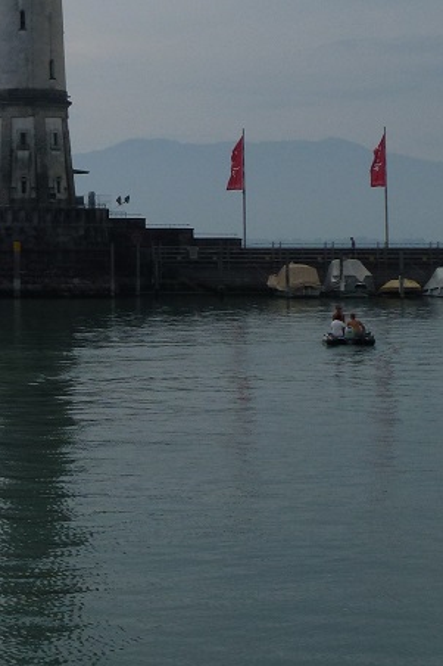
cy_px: 130
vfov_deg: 19.1
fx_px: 1958
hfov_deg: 12.0
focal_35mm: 106
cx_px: -308
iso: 100
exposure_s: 1/2000
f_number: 4
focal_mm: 8
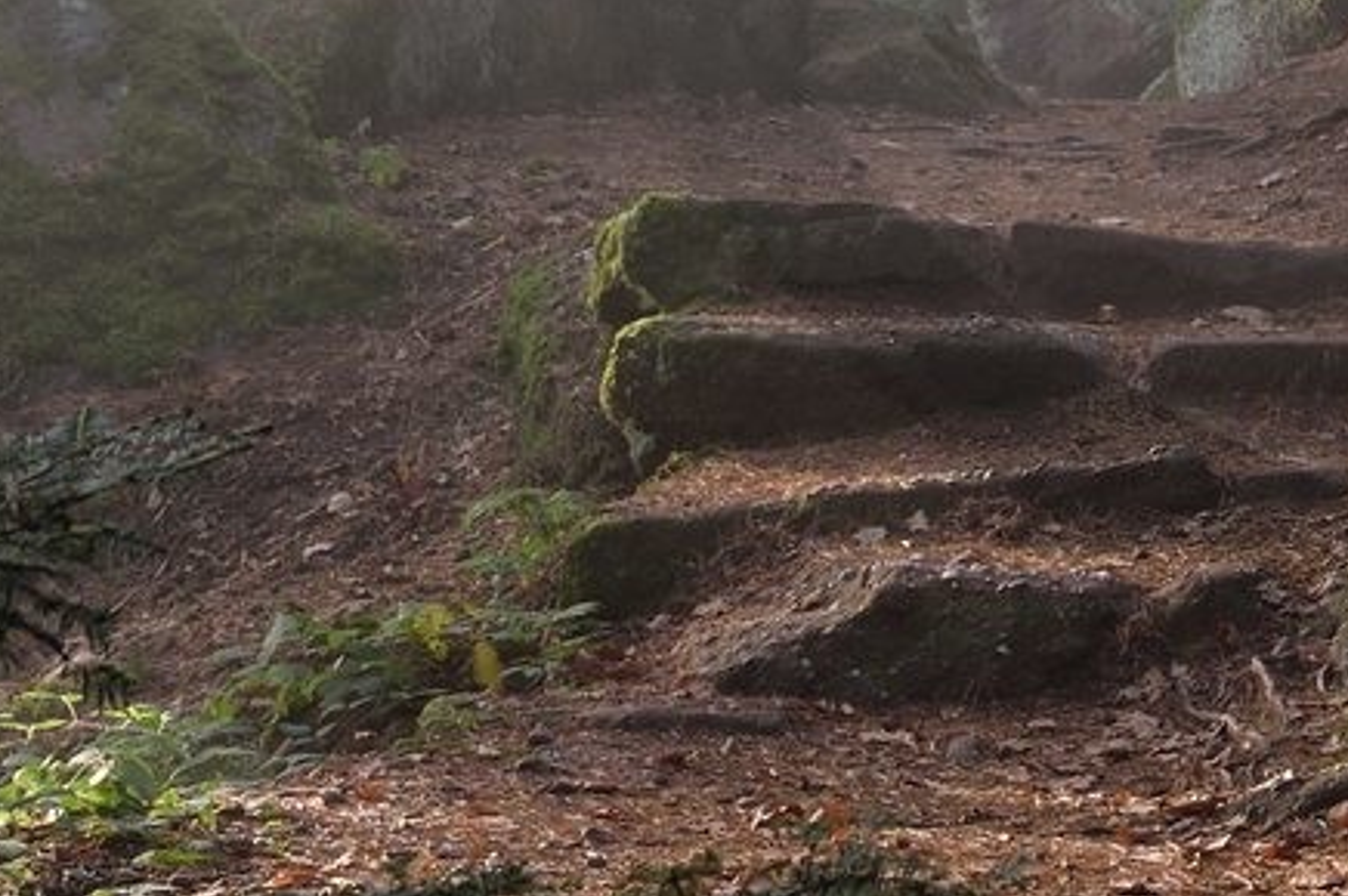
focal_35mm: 165
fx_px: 6173
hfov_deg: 12.1
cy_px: -592
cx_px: 1710
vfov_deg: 8.1
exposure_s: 1/50
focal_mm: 45
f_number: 8
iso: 400
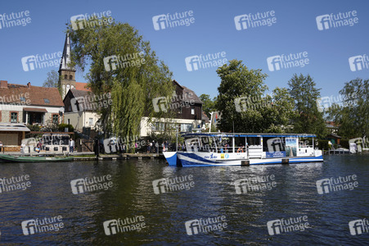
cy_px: 123
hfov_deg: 57.3
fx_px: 338
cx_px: 184
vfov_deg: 39.9
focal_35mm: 33
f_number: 10
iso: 160
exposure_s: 1/320
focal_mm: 33
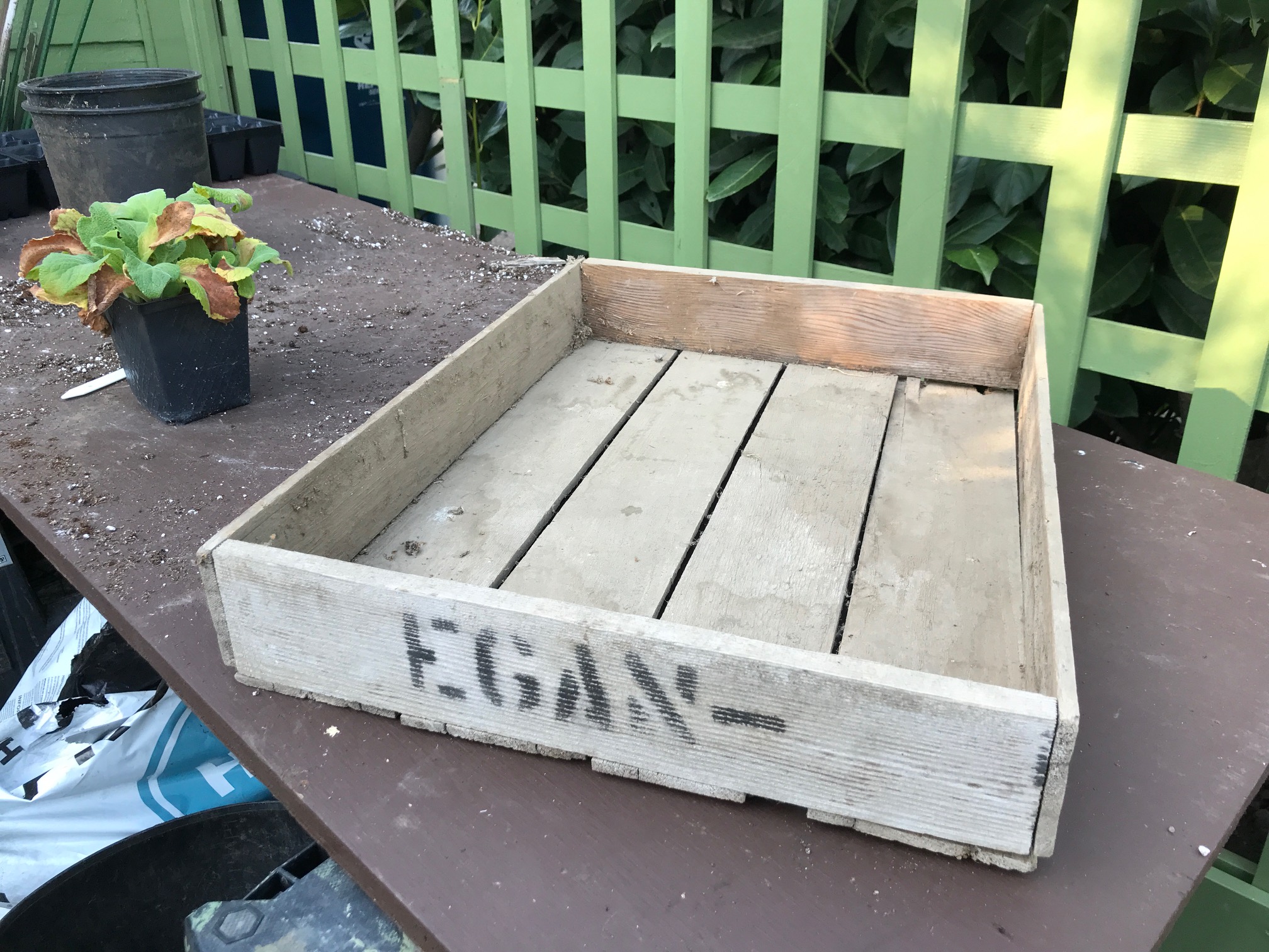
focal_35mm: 28
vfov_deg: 49.7
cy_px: 476
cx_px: 634
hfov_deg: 63.4
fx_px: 1026
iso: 32
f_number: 1.8
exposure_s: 1/120
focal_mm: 3.99
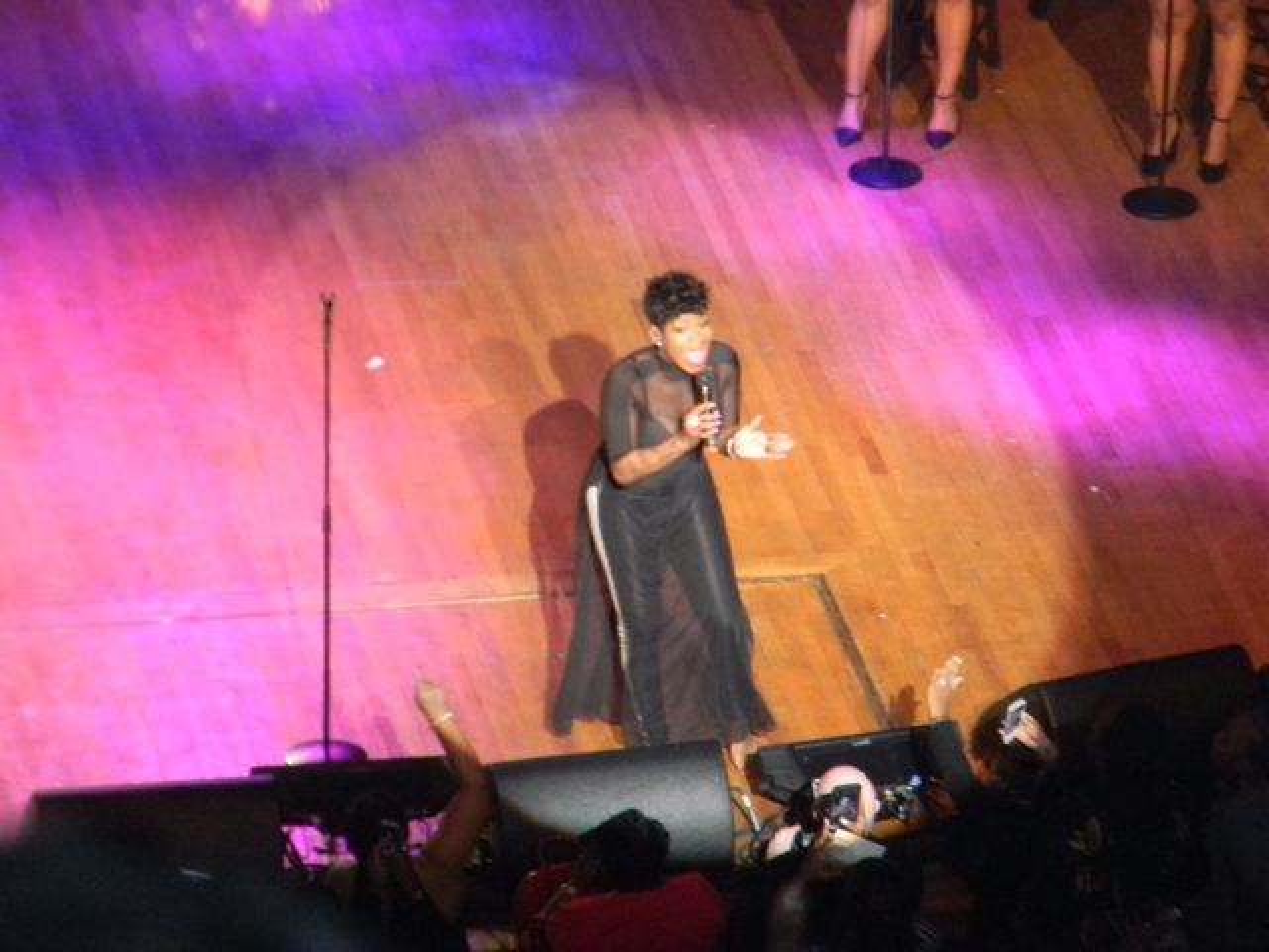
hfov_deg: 5.9
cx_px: 634
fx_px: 12281
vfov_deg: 4.4
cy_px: 476
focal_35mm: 335
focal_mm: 60.7
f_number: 5.4
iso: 800
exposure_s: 1/60
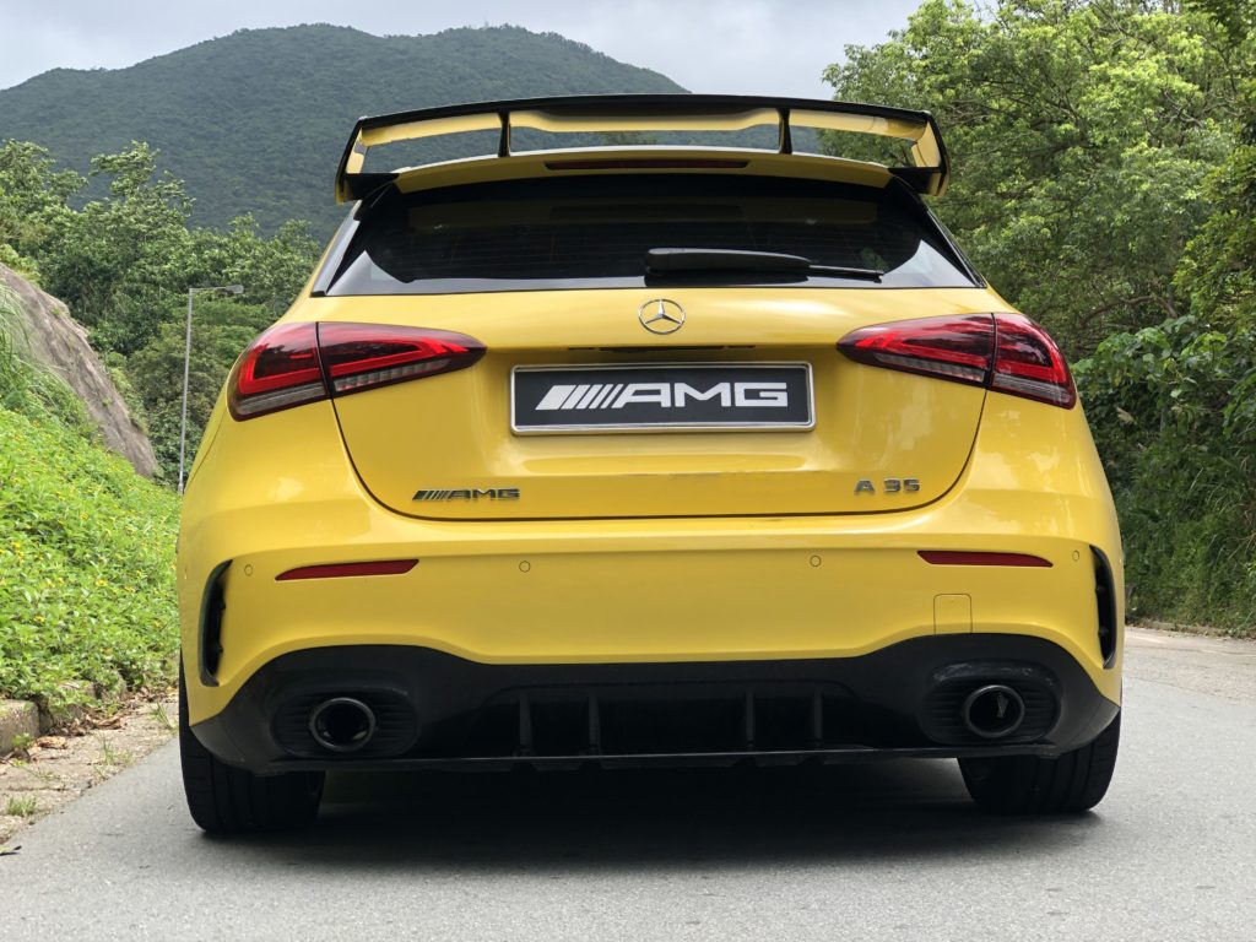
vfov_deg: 25.7
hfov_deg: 33.8
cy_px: 471
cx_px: 628
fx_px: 2068
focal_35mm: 57
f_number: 2.8
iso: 40
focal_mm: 6.6
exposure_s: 1/704
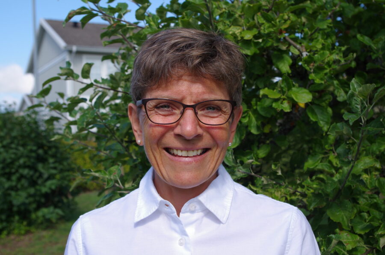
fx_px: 555
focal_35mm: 52
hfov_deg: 38.3
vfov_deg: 25.9
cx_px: 192
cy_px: 128
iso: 100
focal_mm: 35
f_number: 6.3
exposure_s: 1/200
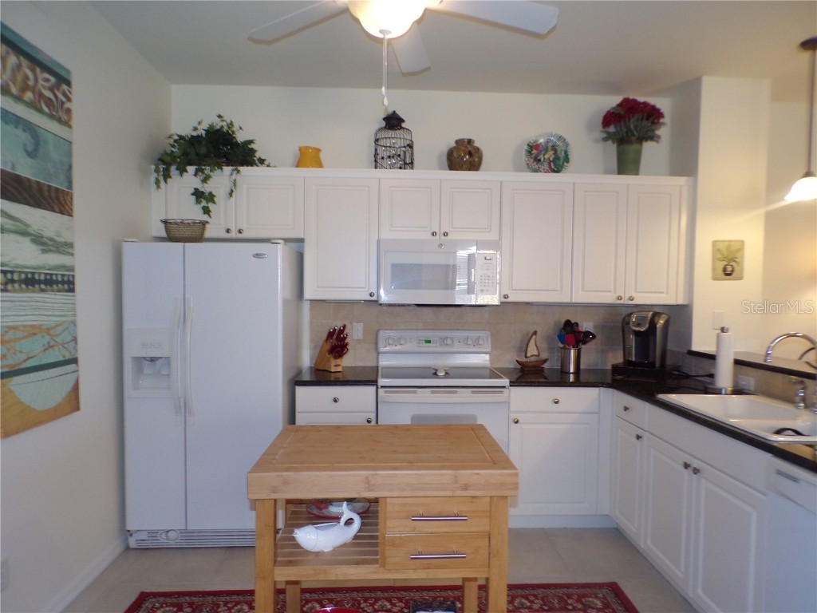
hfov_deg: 71.6
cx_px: 408
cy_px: 306
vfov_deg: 56.8
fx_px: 566
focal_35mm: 24
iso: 200
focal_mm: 4.3
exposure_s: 1/34
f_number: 3
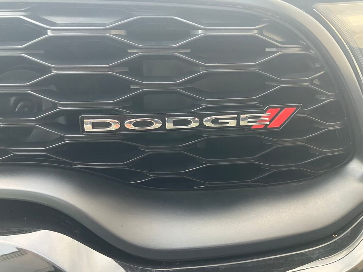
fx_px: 294
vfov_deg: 49.7
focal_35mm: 28
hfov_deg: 63.4
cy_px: 136
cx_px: 182
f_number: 1.8
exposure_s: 1/60
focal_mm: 3.99
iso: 160
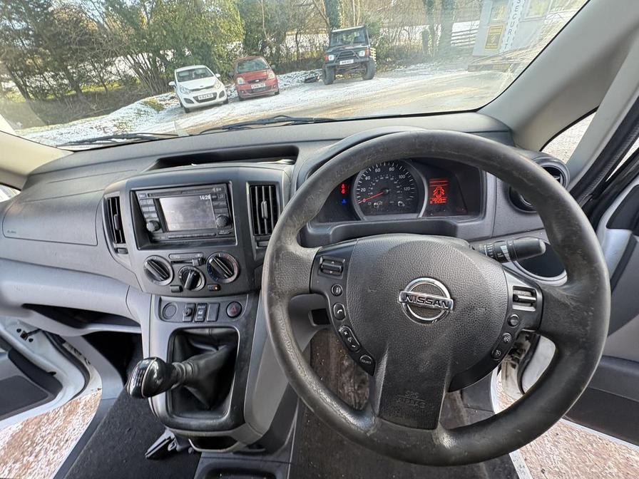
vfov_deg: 85.7
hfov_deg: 102.1
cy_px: 240
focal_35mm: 14
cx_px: 320
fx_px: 258
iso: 200
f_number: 2.2
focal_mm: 2.22
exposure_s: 1/81
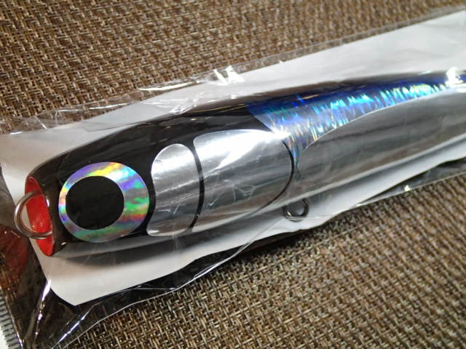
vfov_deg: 31.5
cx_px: 233
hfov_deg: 41.2
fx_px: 619
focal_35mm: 46
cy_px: 174
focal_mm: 8.41
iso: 800
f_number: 3.1
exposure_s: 1/50
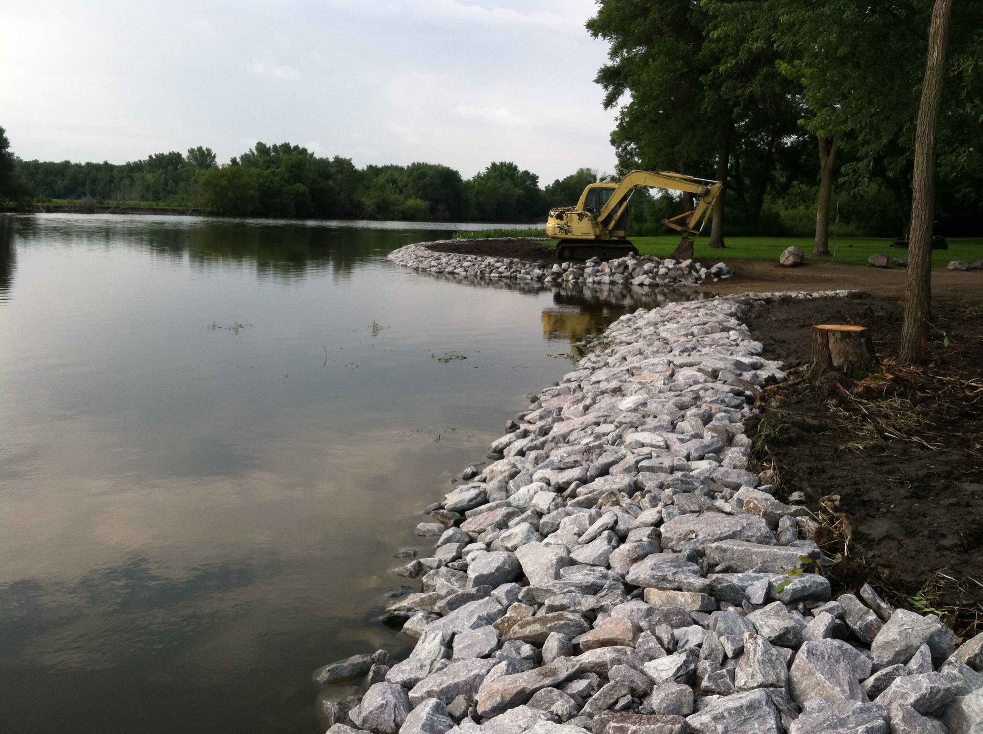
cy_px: 367
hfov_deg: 52.7
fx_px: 992
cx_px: 492
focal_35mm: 35
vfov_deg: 40.6
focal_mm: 3.85
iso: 80
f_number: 2.8
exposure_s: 1/667
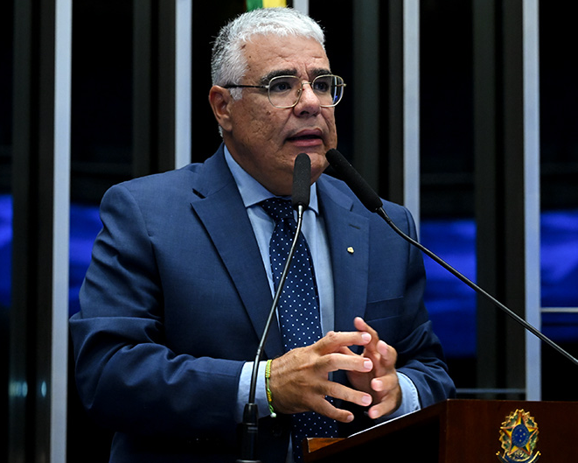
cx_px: 345
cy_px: 235
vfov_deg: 11.5
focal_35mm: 134
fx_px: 2293
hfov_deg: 14.4
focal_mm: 110
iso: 5000
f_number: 5
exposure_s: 1/125
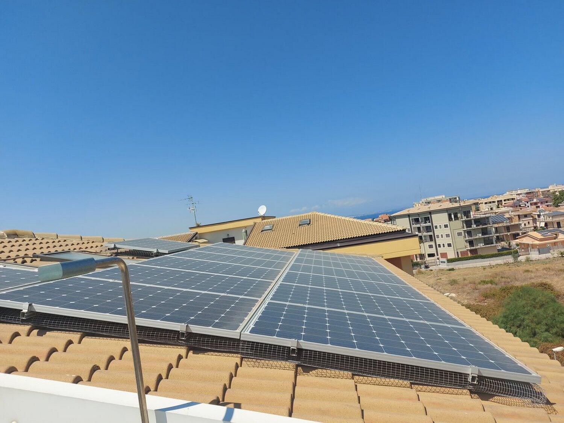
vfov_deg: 56.8
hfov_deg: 71.6
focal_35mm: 24
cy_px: 212
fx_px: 391
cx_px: 282
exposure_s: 1/1532
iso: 32
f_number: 1.8
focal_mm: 5.23
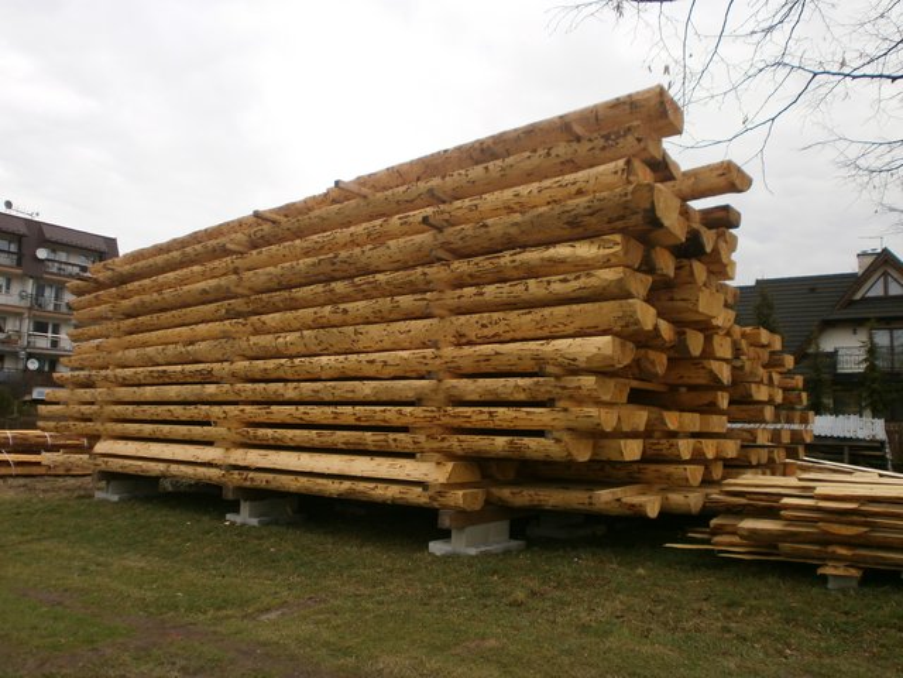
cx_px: 452
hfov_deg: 65.3
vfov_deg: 51.4
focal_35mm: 27
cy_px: 339
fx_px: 704
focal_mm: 4.8
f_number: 2.9
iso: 100
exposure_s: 1/640
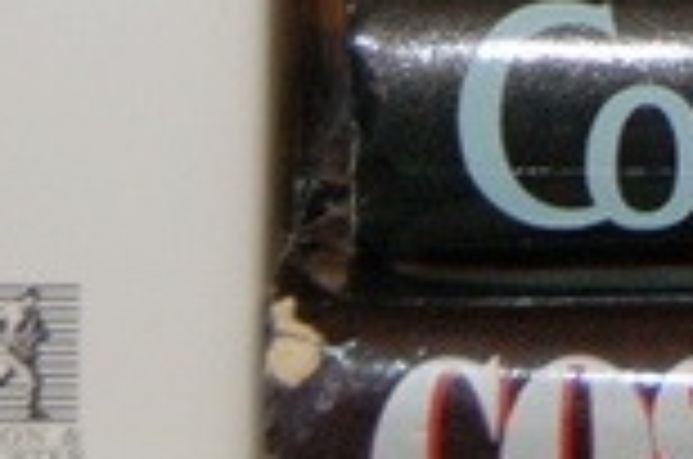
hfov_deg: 7.2
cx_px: 1112
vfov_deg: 4.7
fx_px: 5417
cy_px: -657
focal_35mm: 282
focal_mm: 32
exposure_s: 1/60
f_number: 4.5
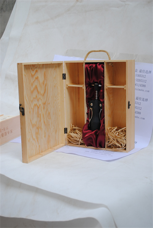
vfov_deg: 37.8
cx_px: 76
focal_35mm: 52
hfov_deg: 25.8
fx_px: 334
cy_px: 114
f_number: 5
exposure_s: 1/100
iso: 100
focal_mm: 35
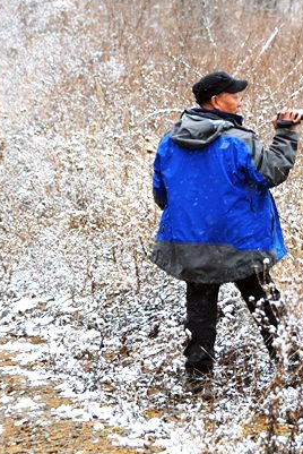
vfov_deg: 8.8
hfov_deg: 5.9
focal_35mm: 235
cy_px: 237
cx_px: 243
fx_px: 2962
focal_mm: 90
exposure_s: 1/180
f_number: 6.7
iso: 200
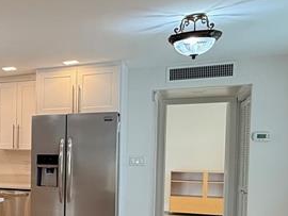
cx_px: -92
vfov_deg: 27.1
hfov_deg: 29.0
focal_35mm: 53
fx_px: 441
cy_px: 168
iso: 80
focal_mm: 2.22
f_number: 2.2
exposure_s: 1/120
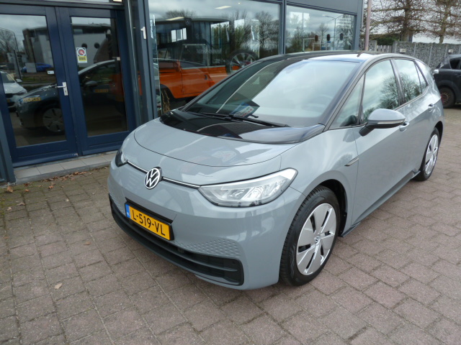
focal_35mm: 25
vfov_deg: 54.9
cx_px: 230
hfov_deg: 69.4
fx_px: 333
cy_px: 172
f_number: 3.5
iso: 80
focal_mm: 4.1
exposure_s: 1/100
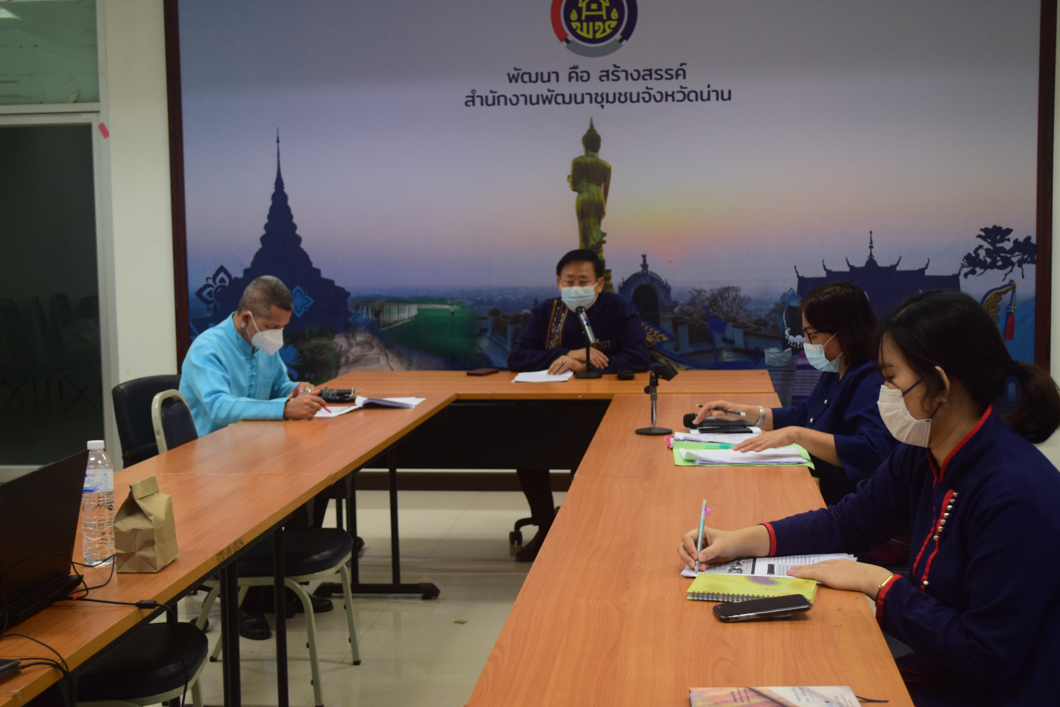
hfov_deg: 40.3
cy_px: 348
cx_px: 536
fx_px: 1443
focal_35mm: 49
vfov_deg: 27.5
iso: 1000
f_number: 4.8
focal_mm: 32
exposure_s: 1/100
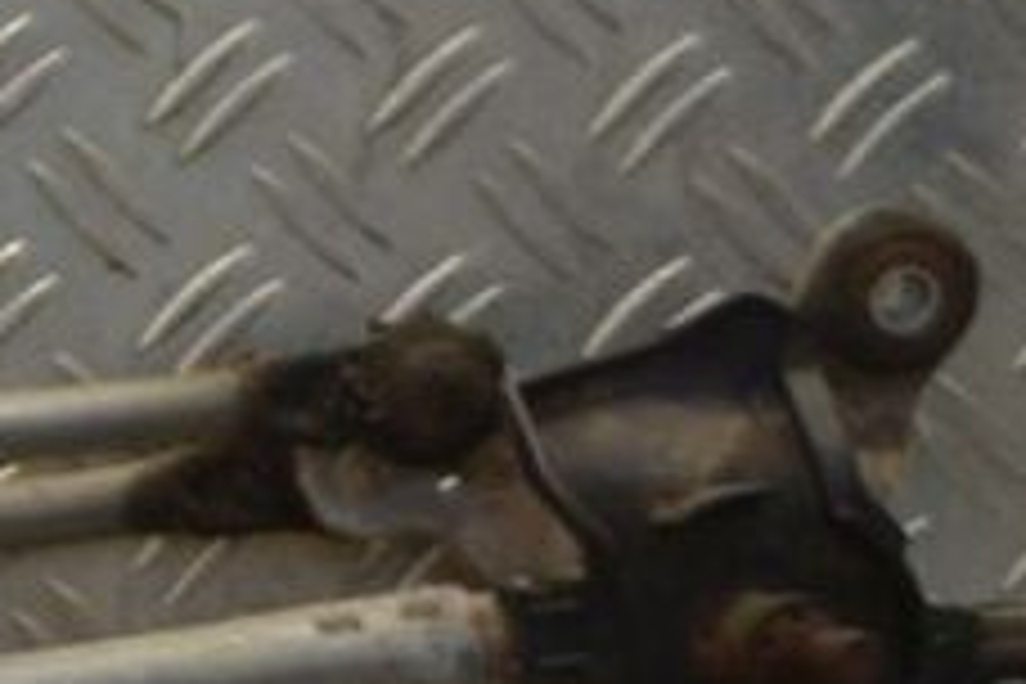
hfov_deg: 11.8
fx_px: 4503
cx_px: -954
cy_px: 277
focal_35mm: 158
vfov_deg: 8.7
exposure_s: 1/100
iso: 400
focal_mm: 24
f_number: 5
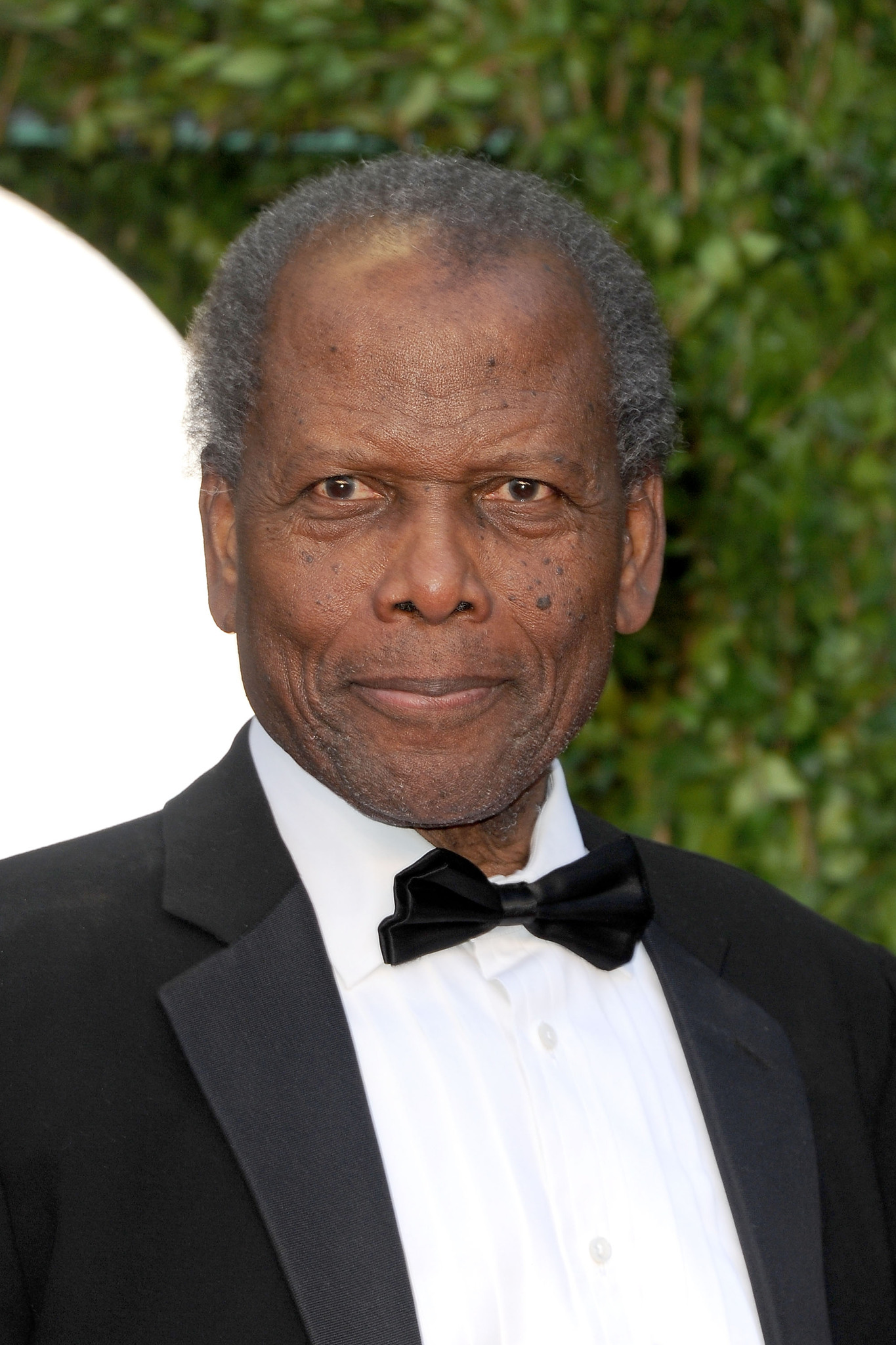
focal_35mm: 300
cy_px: 672
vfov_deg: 6.9
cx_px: 448
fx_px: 11201
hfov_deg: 4.6
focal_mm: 300
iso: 500
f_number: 8
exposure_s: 1/200
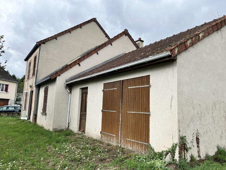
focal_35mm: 26
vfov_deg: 53.1
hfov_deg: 67.3
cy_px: 85
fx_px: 170
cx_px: 113
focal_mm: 5.1
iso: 50
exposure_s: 1/1890
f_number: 1.6
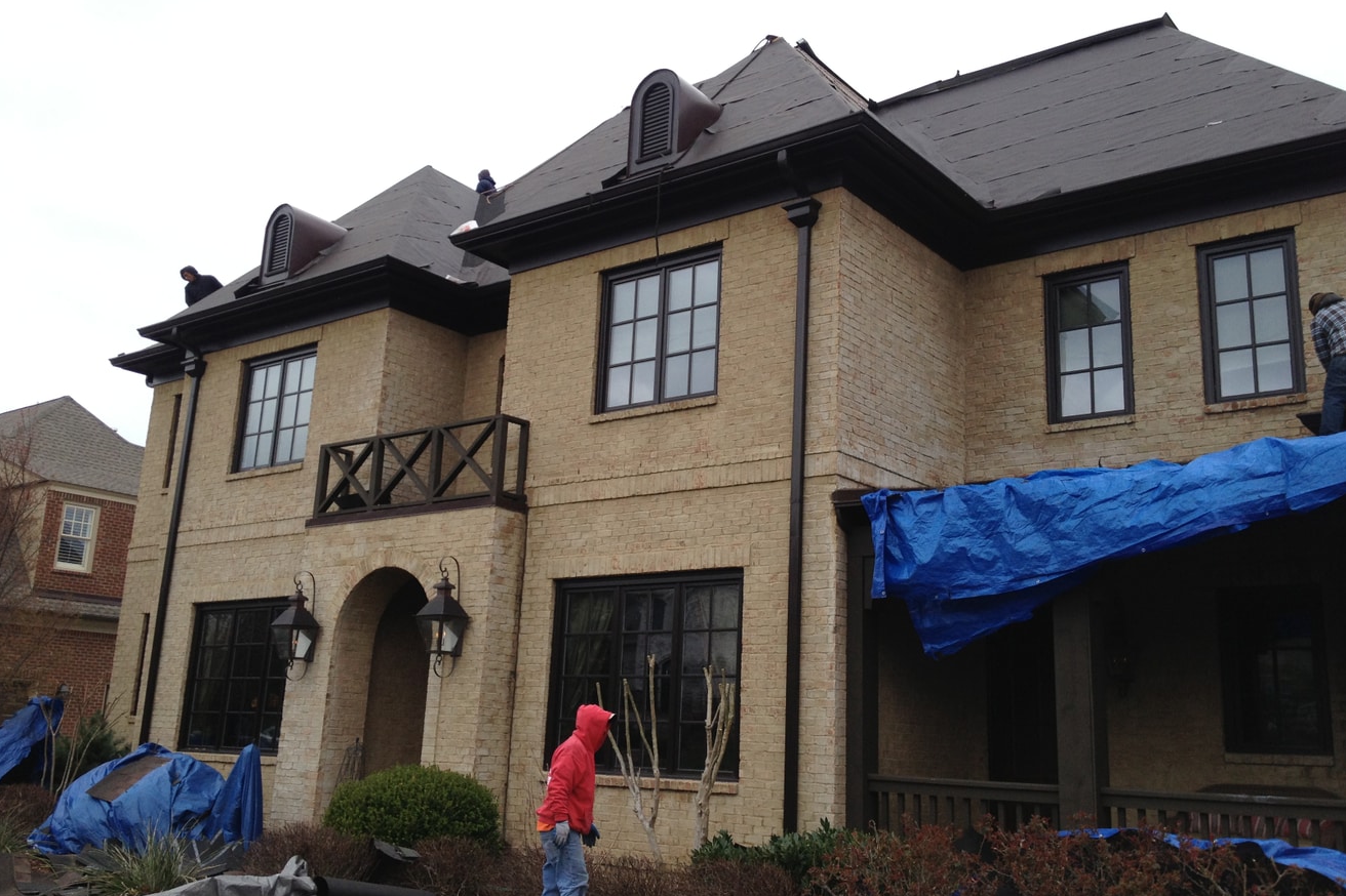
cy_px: 426
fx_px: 1383
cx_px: 665
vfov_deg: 35.9
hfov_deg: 51.9
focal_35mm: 37
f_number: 2.4
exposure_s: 1/449
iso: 50
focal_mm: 4.28
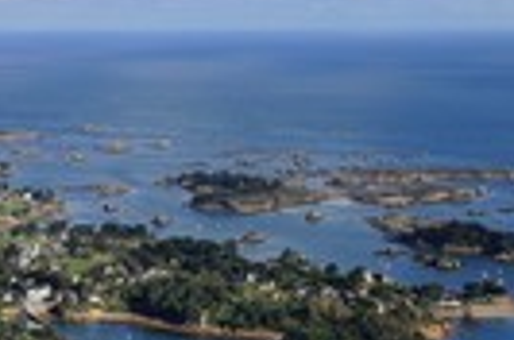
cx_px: -118
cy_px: 294
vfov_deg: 12.2
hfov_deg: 17.5
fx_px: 1581
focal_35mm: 111
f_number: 8
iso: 400
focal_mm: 35
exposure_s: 1/1000
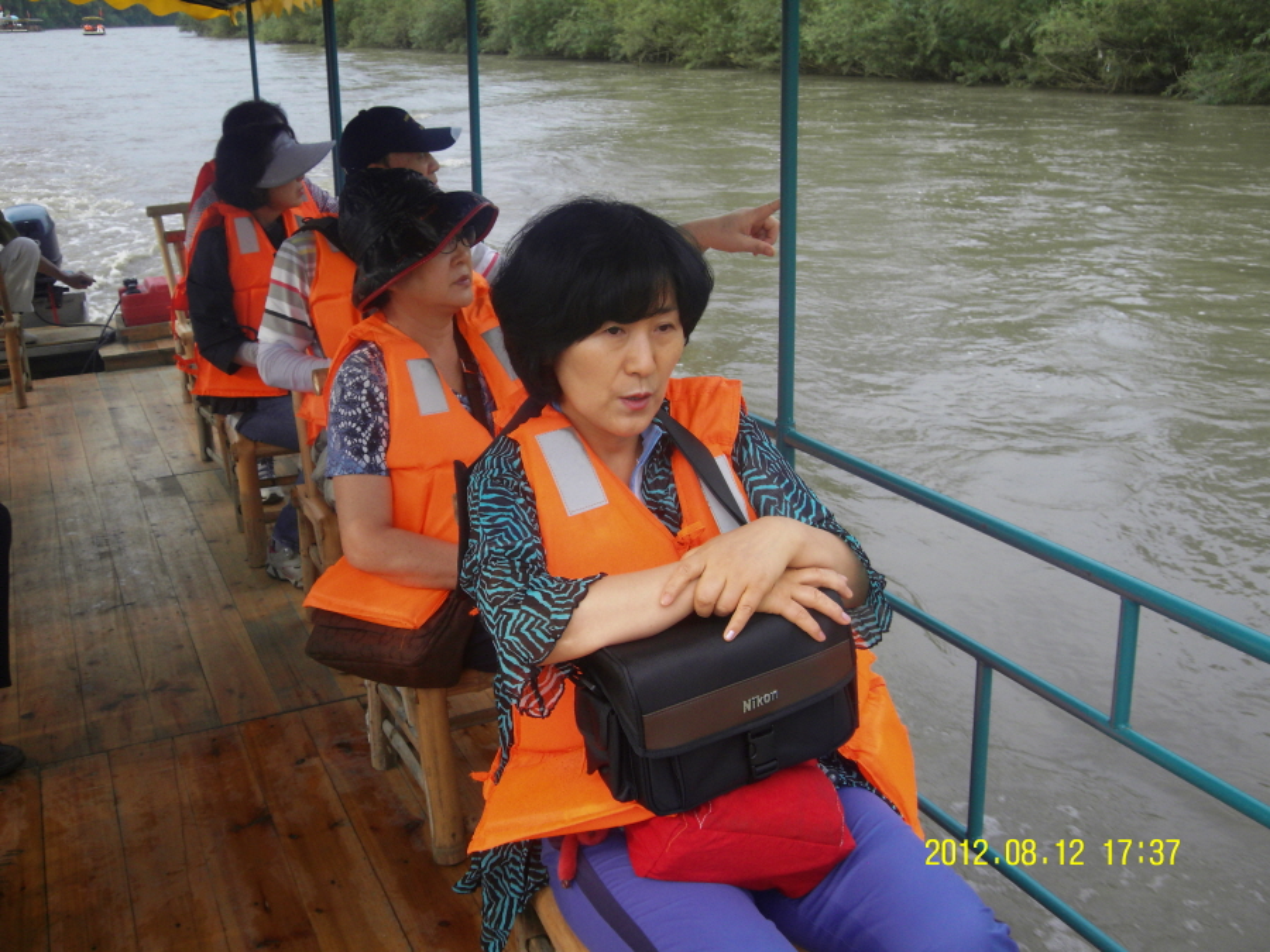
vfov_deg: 36.0
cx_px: 635
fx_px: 1468
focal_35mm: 40
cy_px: 476
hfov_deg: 46.8
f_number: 3.7
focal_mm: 7.1
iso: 80
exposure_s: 1/250
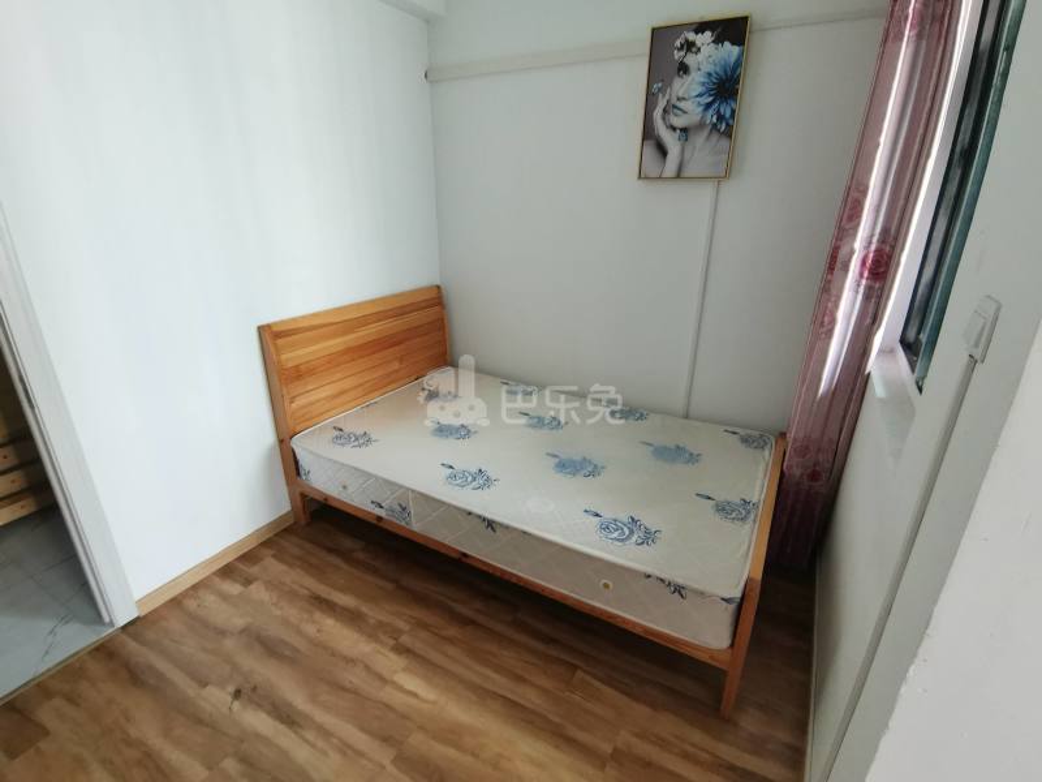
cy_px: 391
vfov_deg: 74.7
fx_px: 512
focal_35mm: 17
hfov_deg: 91.0
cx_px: 521
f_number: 2.2
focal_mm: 2.26
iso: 125
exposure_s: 1/33.3
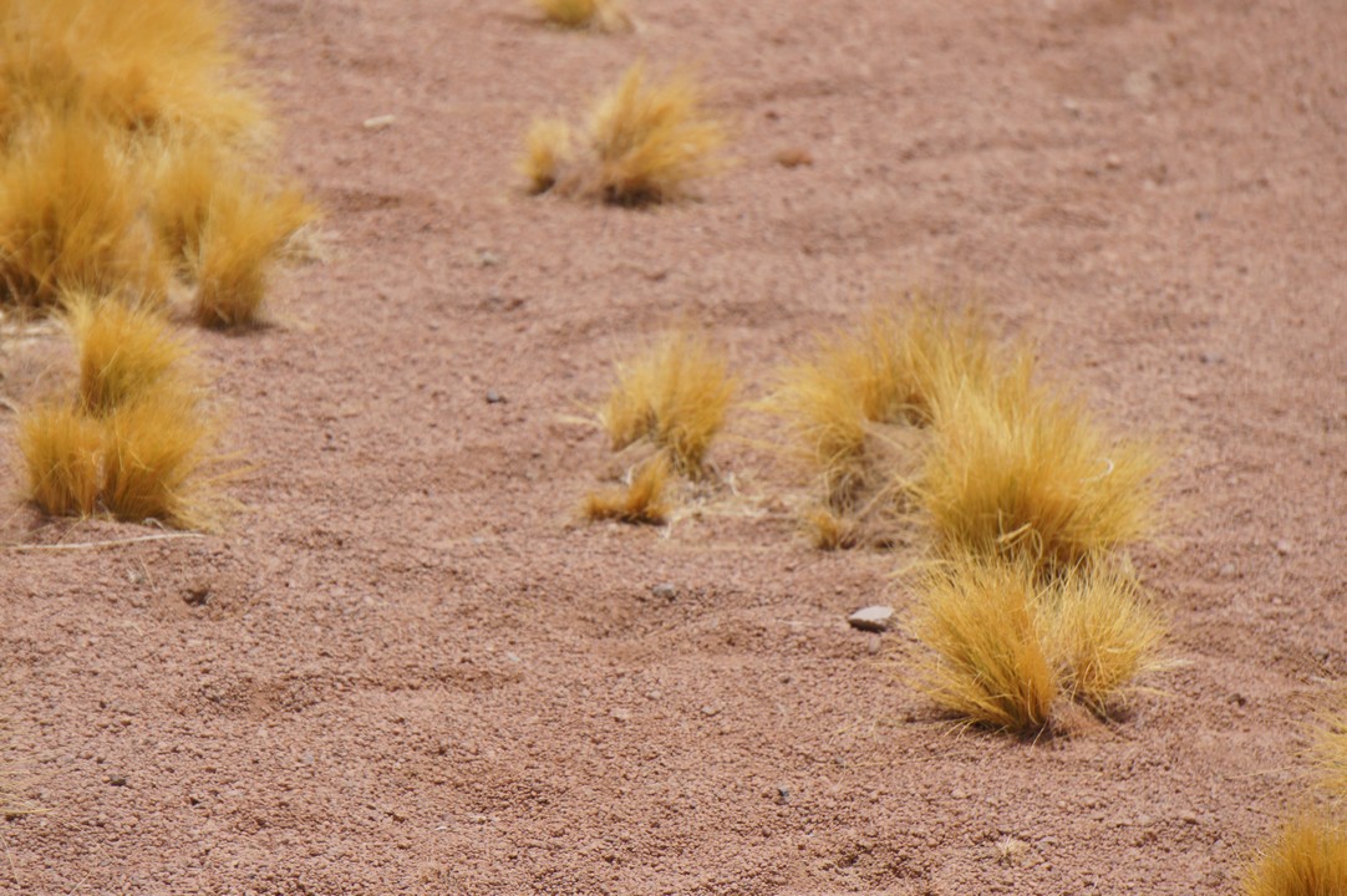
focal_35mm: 315
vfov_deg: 4.4
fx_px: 11779
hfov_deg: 6.5
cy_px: 448
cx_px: 674
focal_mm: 210
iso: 200
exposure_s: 1/640
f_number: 8
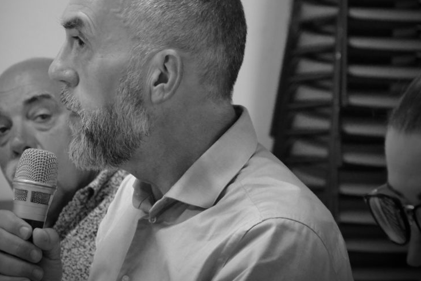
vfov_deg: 7.7
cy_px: 74
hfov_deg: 11.6
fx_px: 2079
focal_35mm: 178
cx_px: 178
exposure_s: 1/60
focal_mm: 75
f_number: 5.3
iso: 3200
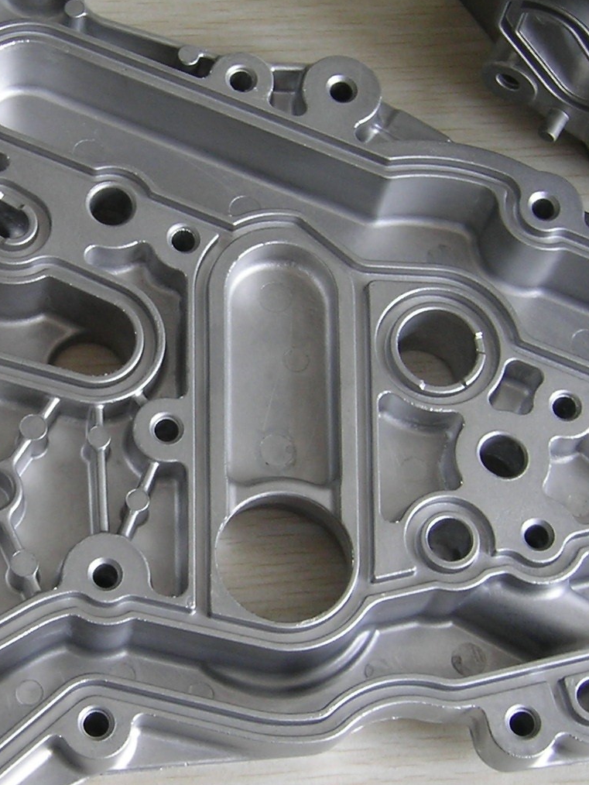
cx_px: 54
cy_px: 316
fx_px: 2086
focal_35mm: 92
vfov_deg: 21.3
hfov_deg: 15.9
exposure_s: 1/60
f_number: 2.8
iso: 64
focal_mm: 60
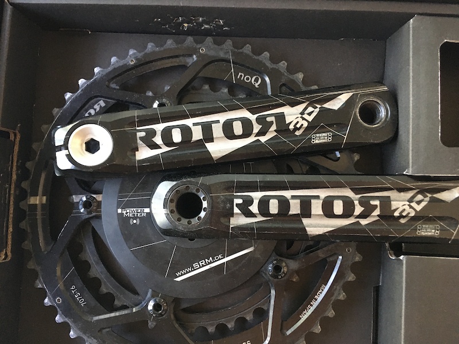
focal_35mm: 29
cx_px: 230
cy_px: 172
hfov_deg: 61.7
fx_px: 385
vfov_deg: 48.2
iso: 200
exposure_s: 1/20
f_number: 2.2
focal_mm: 4.15
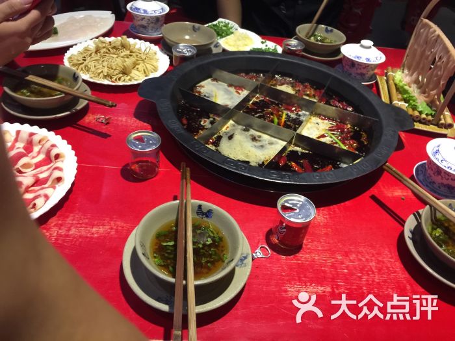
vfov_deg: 48.2
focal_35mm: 29
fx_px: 381
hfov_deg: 61.7
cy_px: 170
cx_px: 228
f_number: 2.2
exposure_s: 1/10
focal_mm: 4.15
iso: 100
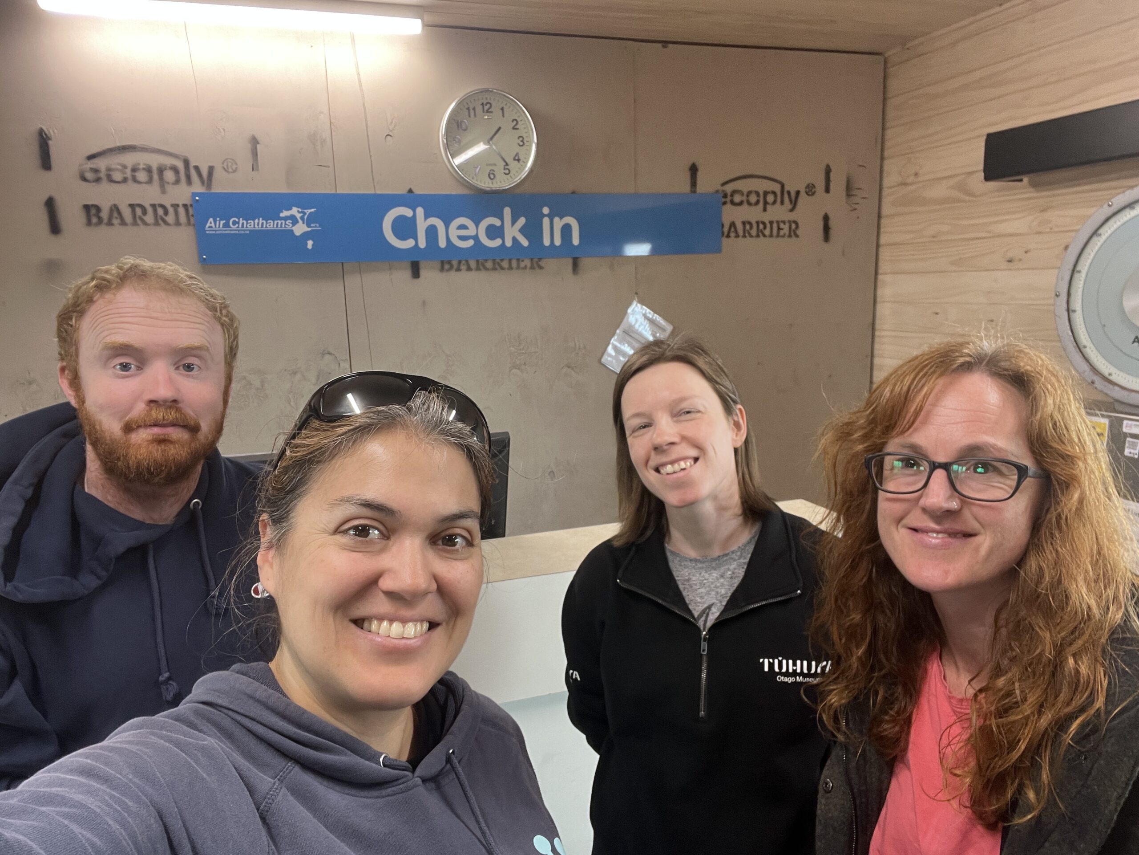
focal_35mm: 23
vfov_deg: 58.9
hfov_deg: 73.9
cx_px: 570
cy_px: 428
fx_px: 757
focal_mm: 2.71
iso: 100
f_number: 2.2
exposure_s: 1/50
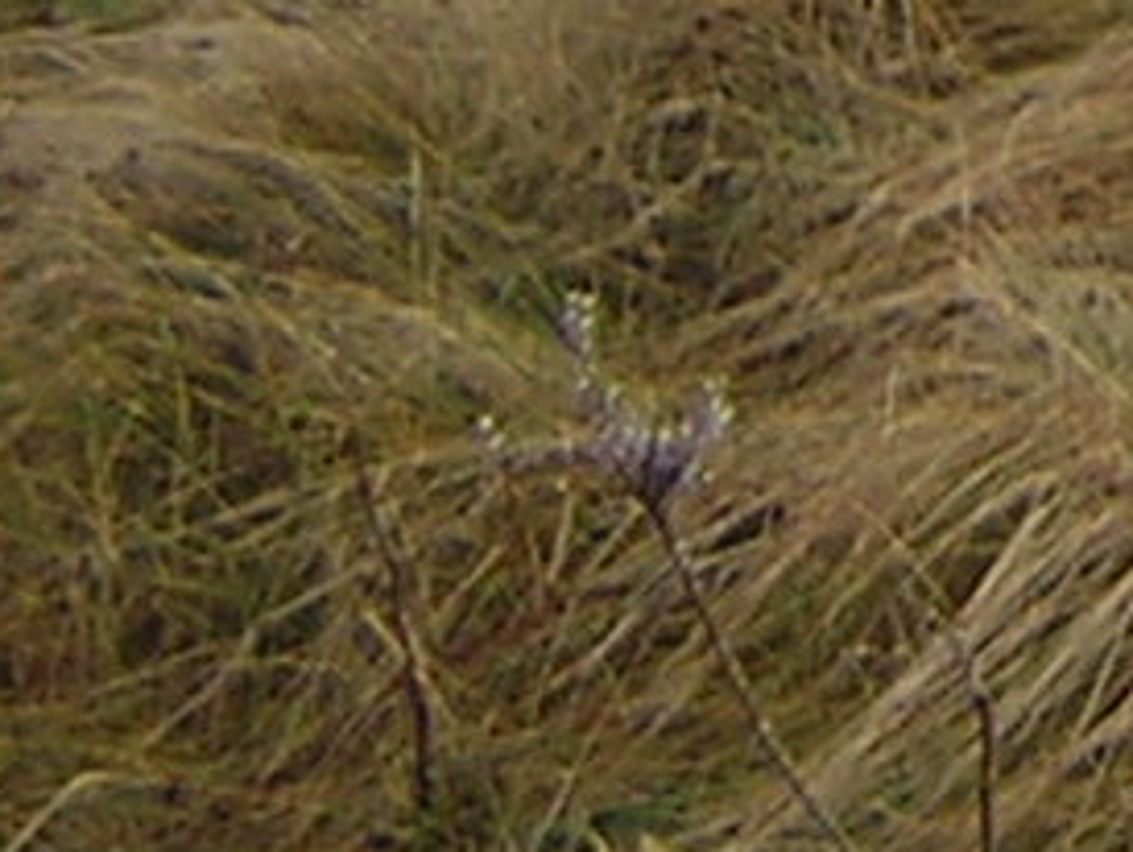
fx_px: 6879
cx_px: 2721
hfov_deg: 8.6
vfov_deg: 6.6
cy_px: -1522
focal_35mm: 210
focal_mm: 4.7
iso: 100
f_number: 2.6
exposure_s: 1/50.4
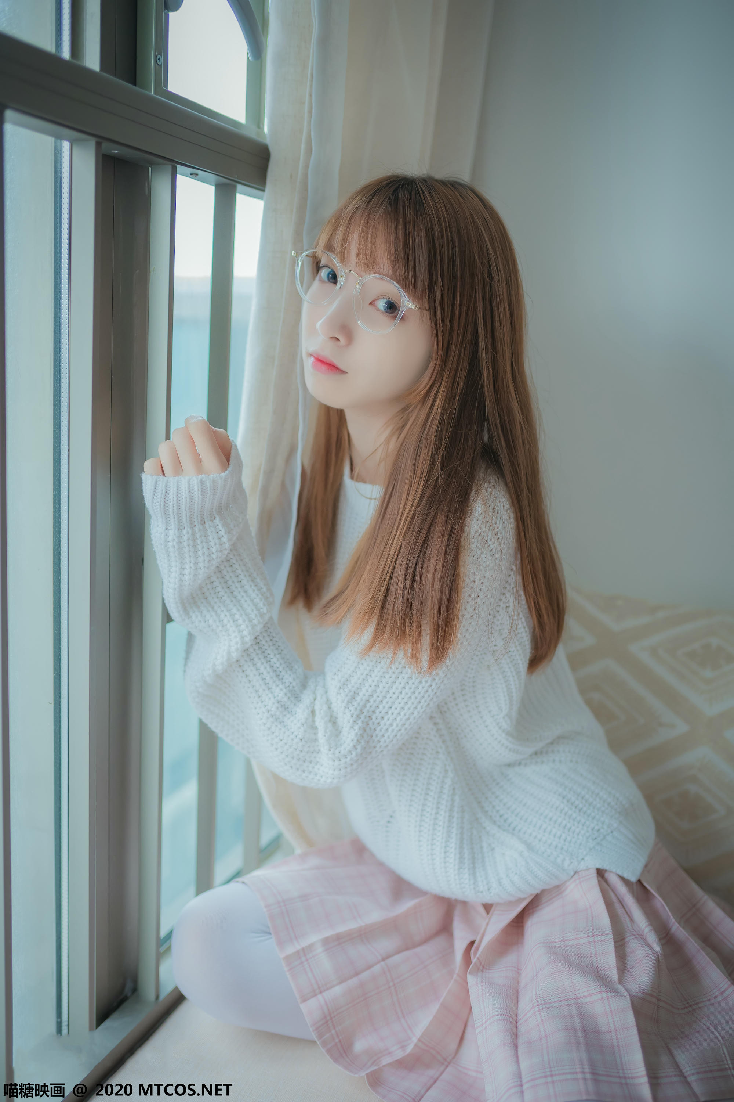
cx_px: 367
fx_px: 1070
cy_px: 551
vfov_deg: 54.4
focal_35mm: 35
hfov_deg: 37.9
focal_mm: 35
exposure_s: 1/160
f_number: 1.8
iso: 1000
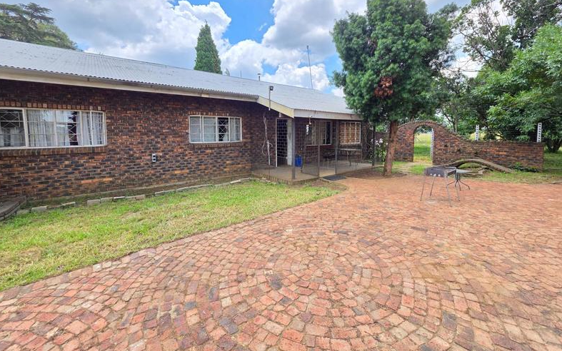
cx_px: 277
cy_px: 148
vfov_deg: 78.1
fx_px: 214
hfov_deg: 105.3
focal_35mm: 14
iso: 40
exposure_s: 1/458
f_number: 1.9
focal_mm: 2.2
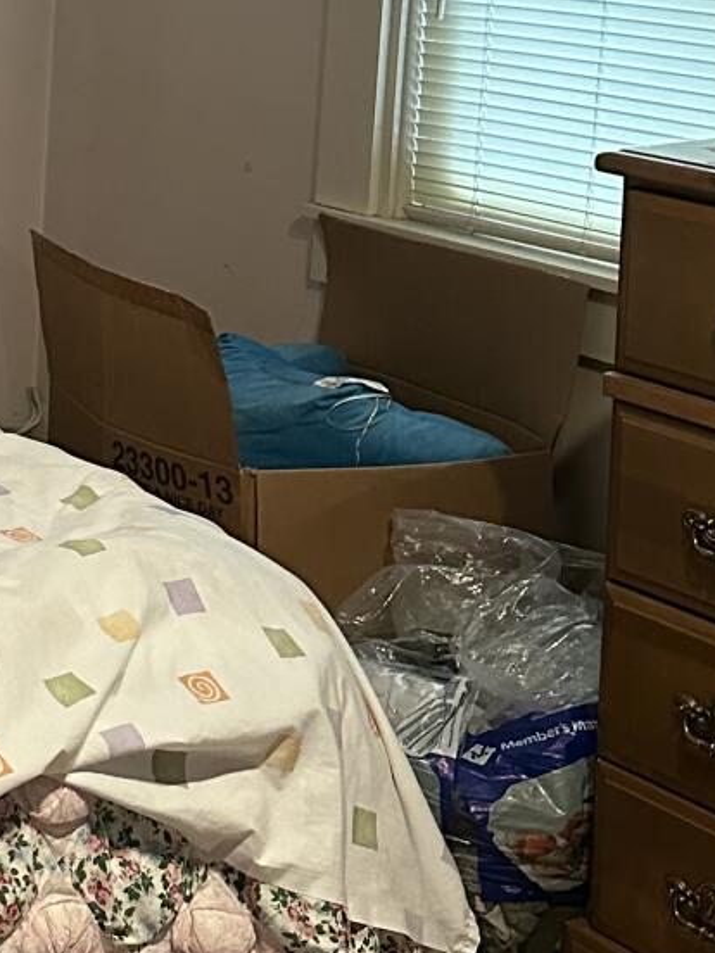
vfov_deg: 22.0
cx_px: -484
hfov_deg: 15.2
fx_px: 2396
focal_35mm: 87
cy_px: 97
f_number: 1.78
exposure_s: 1/60
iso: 640
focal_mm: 6.86
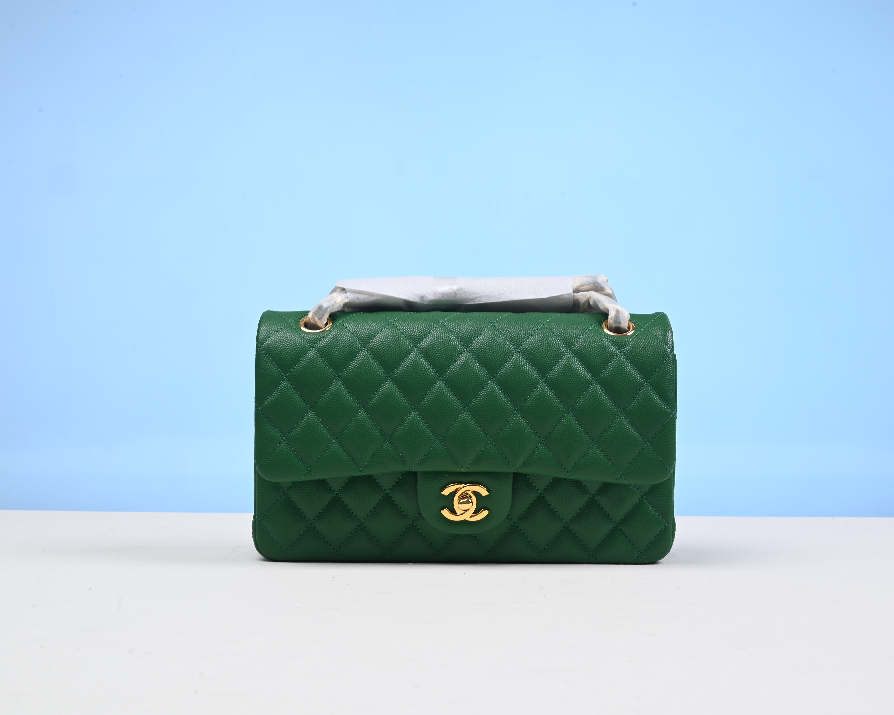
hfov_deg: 40.3
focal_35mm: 46
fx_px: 1217
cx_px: 487
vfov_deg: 32.7
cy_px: 365
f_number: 16
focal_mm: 40
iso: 100
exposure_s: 1/2.5
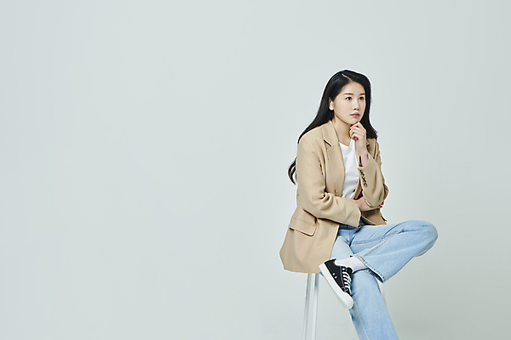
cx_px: 256
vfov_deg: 23.4
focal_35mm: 58
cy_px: 170
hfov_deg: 34.5
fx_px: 823
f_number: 11
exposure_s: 1/125
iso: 100
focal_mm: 58
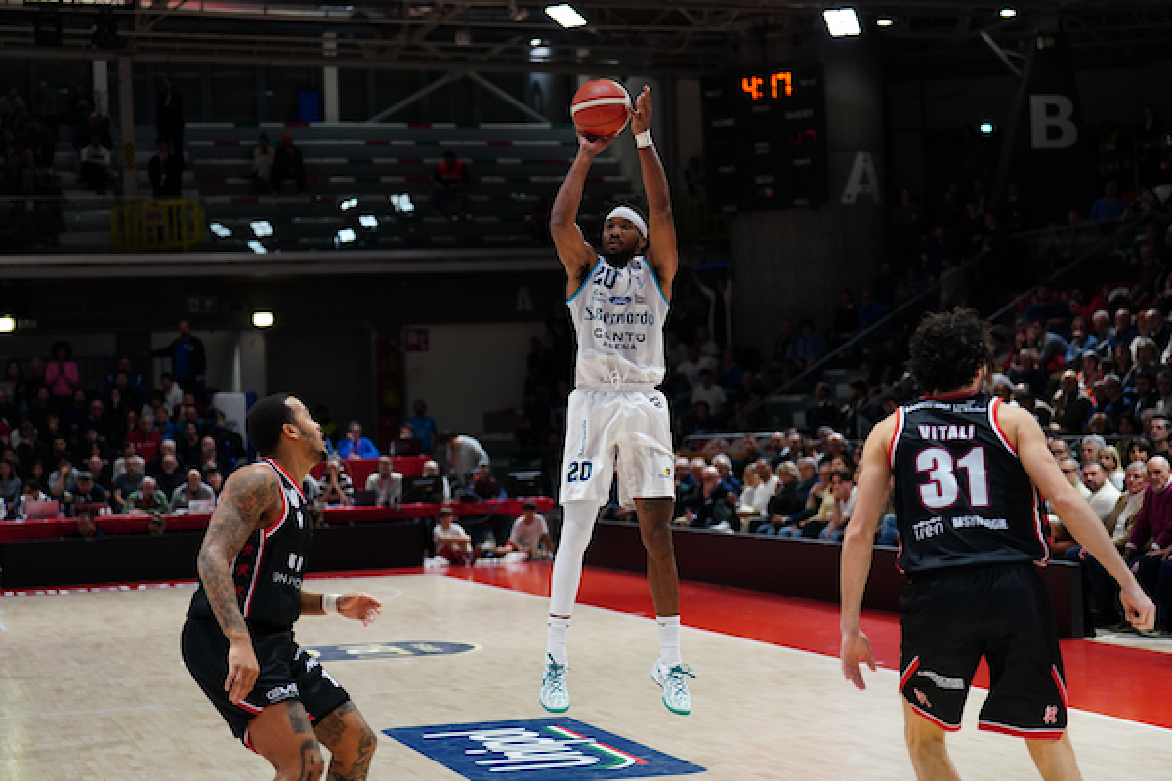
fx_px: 2604
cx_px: 586
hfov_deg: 25.4
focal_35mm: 80
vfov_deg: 17.1
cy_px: 390
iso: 1600
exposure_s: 1/1250
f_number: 2.8
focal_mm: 80
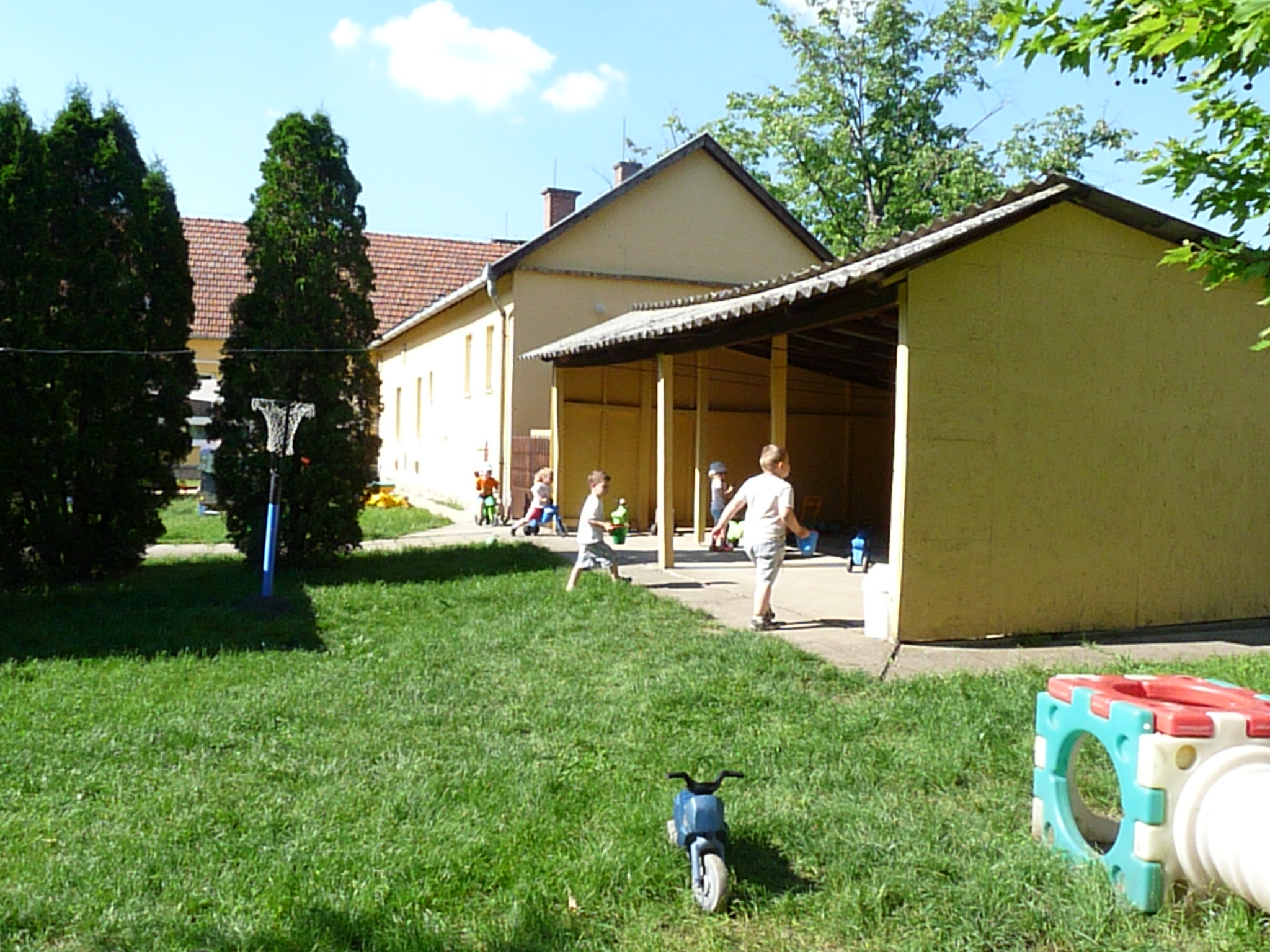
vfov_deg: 48.2
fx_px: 1064
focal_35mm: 29
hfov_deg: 61.7
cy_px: 476
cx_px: 635
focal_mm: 5.1
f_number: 8
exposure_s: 1/640
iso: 800
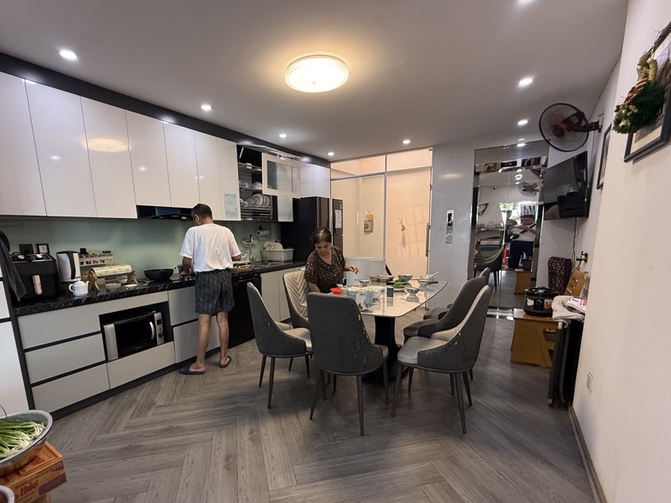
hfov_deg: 90.8
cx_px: 306
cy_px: 290
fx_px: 329
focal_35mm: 17
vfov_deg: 74.2
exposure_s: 1/85
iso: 320
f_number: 2.2
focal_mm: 2.22
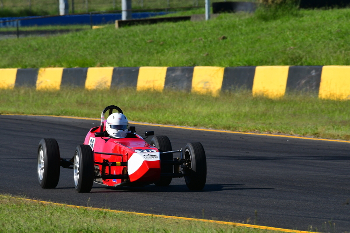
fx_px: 6998
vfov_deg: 1.9
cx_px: 175
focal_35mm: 720
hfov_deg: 2.9
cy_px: 116
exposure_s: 1/640
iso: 500
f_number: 13
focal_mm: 480
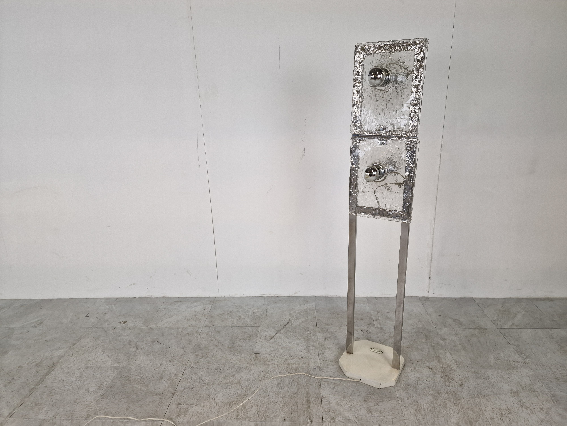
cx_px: 284
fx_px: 377
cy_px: 213
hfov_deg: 73.9
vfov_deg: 58.9
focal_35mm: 23
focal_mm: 6.4
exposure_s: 1/216
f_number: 1.8
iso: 50
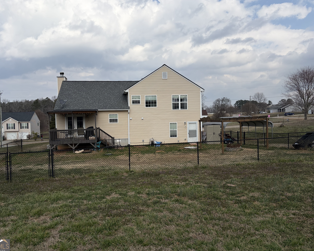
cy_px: 122
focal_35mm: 28
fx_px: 260
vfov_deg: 51.5
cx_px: 144
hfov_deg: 62.1
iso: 64
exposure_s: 1/6329
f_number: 1.6
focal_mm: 5.96
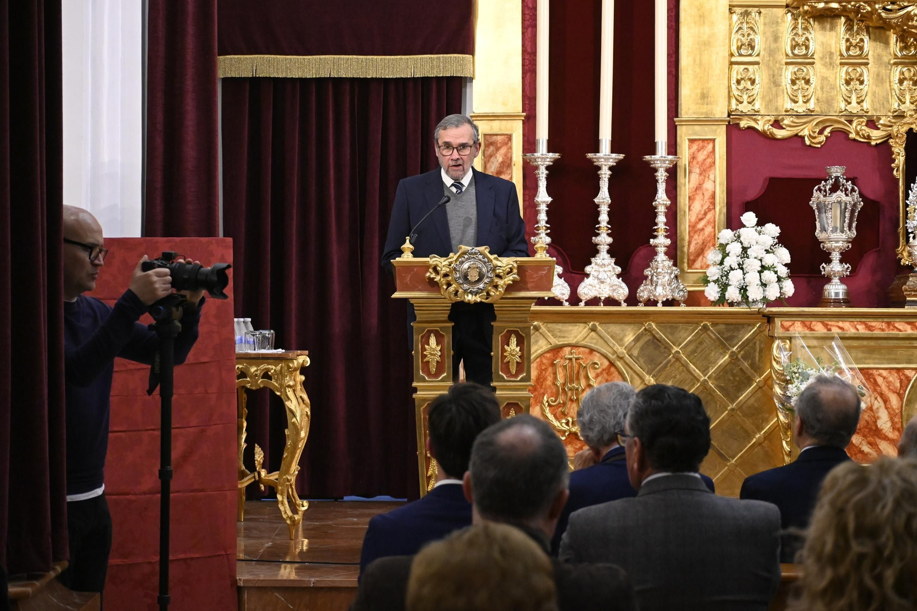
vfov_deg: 14.5
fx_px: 2406
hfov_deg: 21.6
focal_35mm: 94
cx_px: 458
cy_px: 306
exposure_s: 1/200
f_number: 4.8
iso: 4000
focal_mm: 63
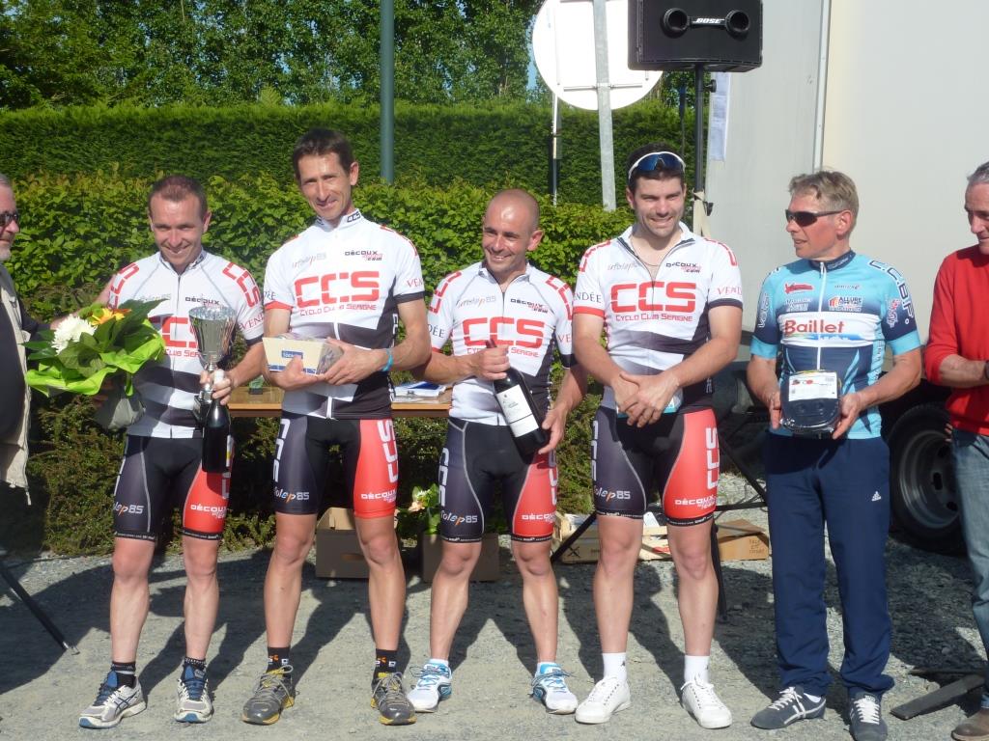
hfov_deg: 30.7
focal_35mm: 63
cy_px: 370
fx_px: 1800
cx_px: 494
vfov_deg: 23.3
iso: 80
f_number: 5.6
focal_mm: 10.3
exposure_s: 1/500
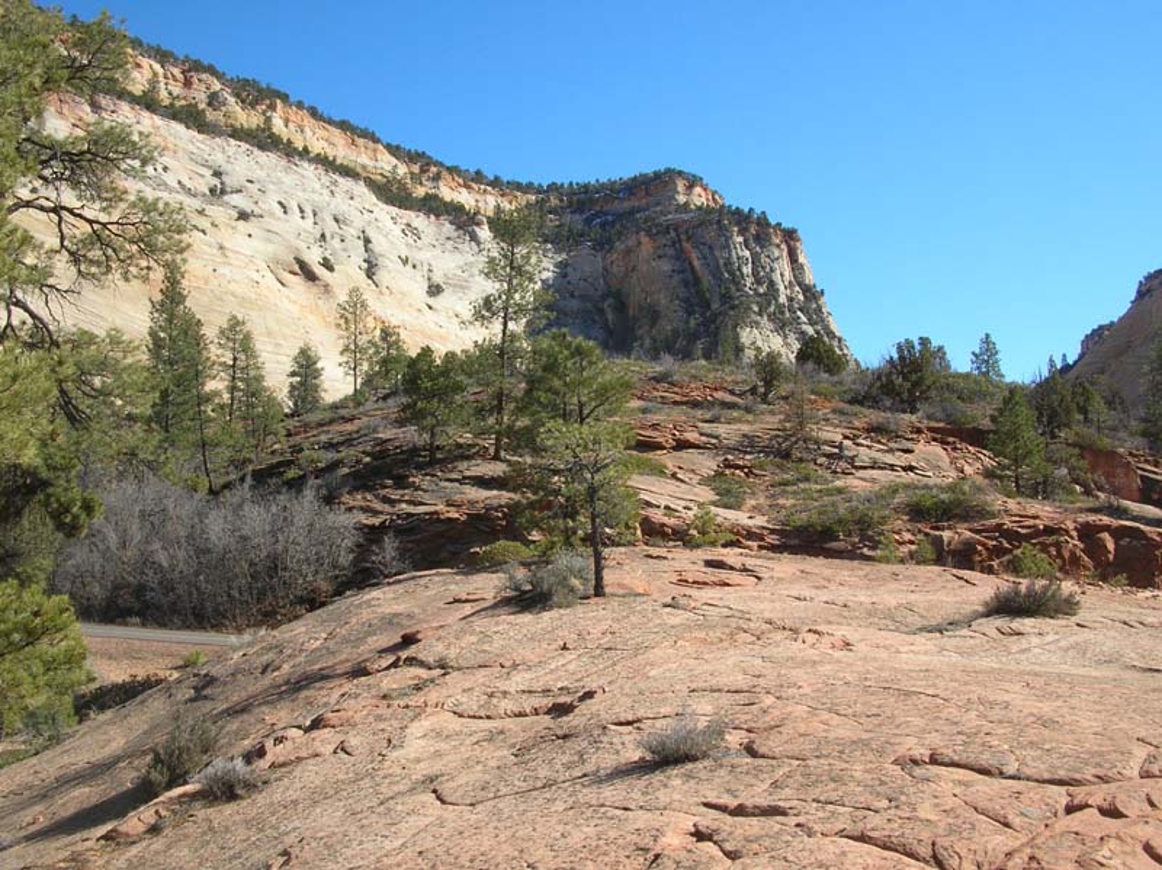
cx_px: 581
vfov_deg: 40.7
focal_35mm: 35
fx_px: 1174
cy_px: 435
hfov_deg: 52.7
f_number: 5.6
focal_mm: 5.8
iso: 50
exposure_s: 1/196
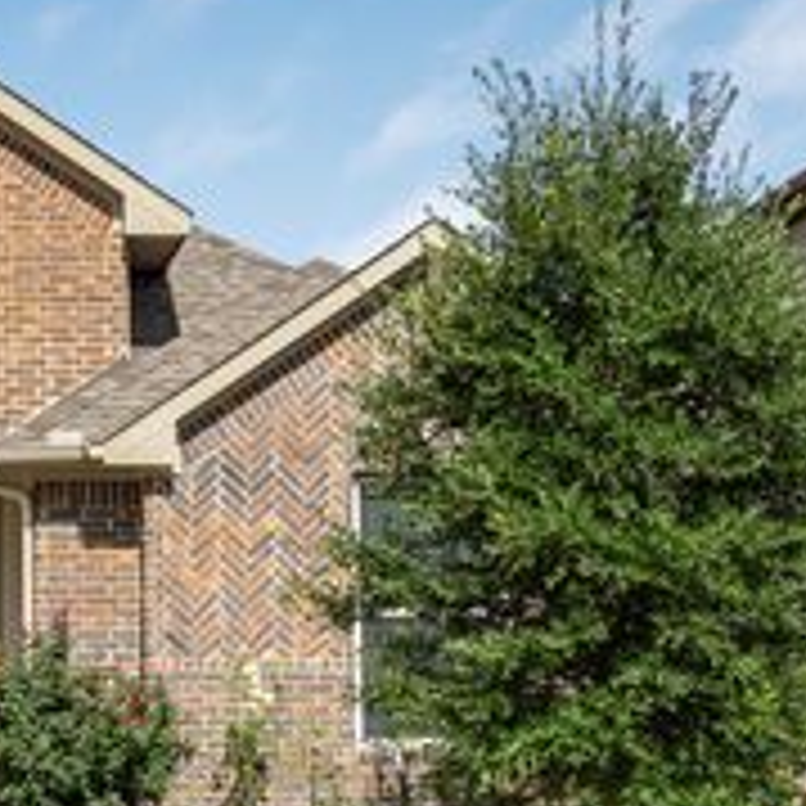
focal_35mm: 103
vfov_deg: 16.8
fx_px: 2718
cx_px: -131
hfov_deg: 16.3
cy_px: 610
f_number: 4.5
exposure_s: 1/1250
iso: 100
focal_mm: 29
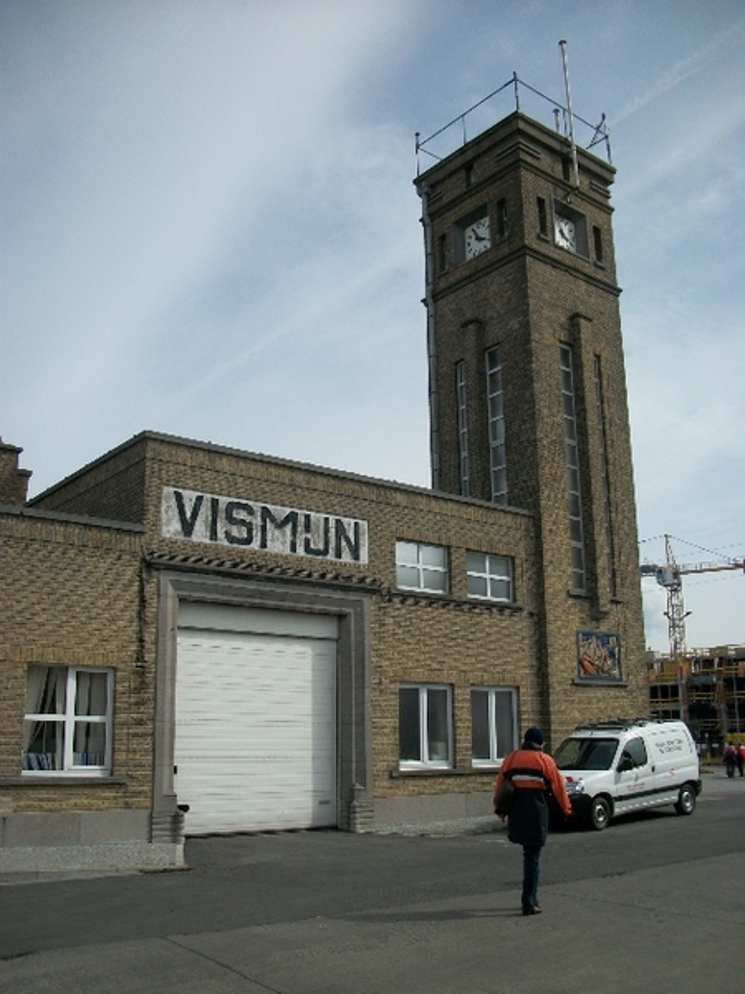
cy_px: 497
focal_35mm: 32
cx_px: 372
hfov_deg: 44.2
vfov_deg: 56.8
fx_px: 918
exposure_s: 1/320
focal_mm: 5.7
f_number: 8.8
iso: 80
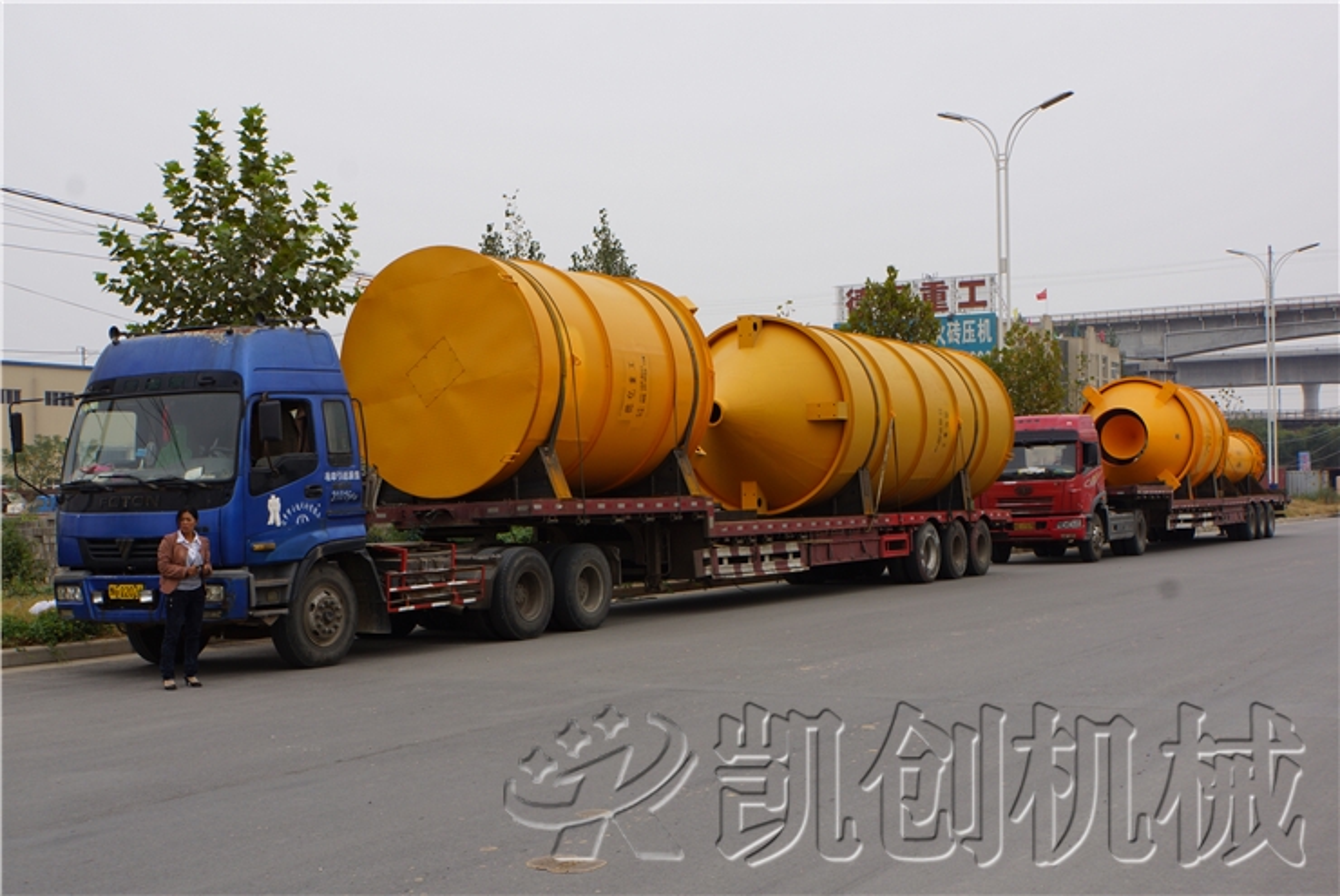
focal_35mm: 43
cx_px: 670
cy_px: 448
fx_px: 1602
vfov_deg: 31.3
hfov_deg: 45.4
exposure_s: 1/100
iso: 100
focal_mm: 29
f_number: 11
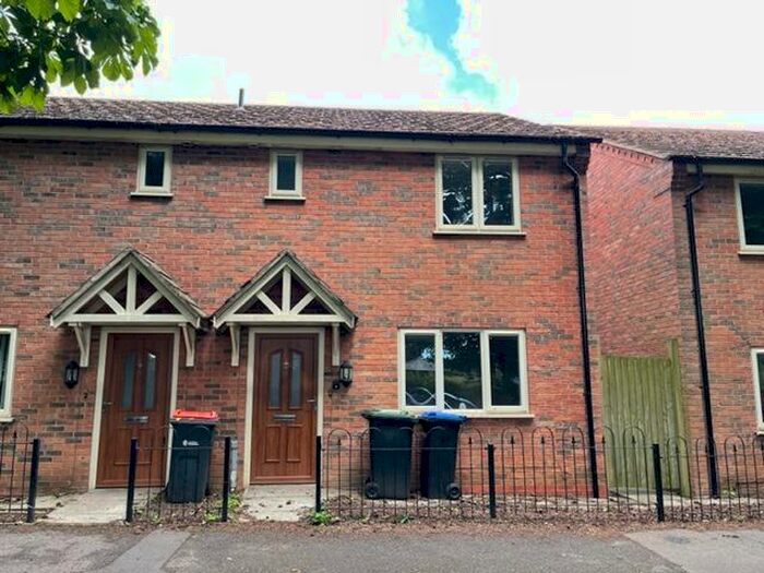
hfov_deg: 67.3
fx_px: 574
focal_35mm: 26
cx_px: 382
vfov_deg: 53.1
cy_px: 286
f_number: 1.6
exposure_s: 1/325
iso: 32
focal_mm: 5.1
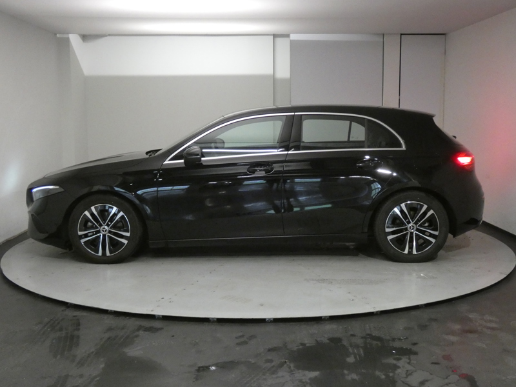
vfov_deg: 35.1
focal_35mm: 41
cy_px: 194
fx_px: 611
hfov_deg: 45.8
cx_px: 258
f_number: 3.6
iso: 1000
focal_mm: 7.3
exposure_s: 1/80
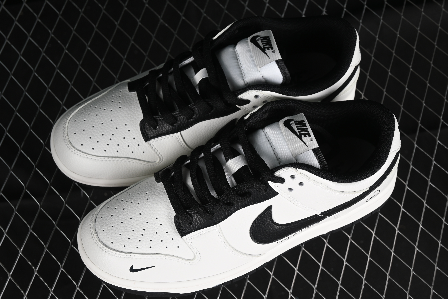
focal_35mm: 75
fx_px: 933
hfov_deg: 27.0
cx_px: 224
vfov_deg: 18.2
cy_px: 150
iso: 160
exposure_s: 1/80
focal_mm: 50
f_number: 7.1
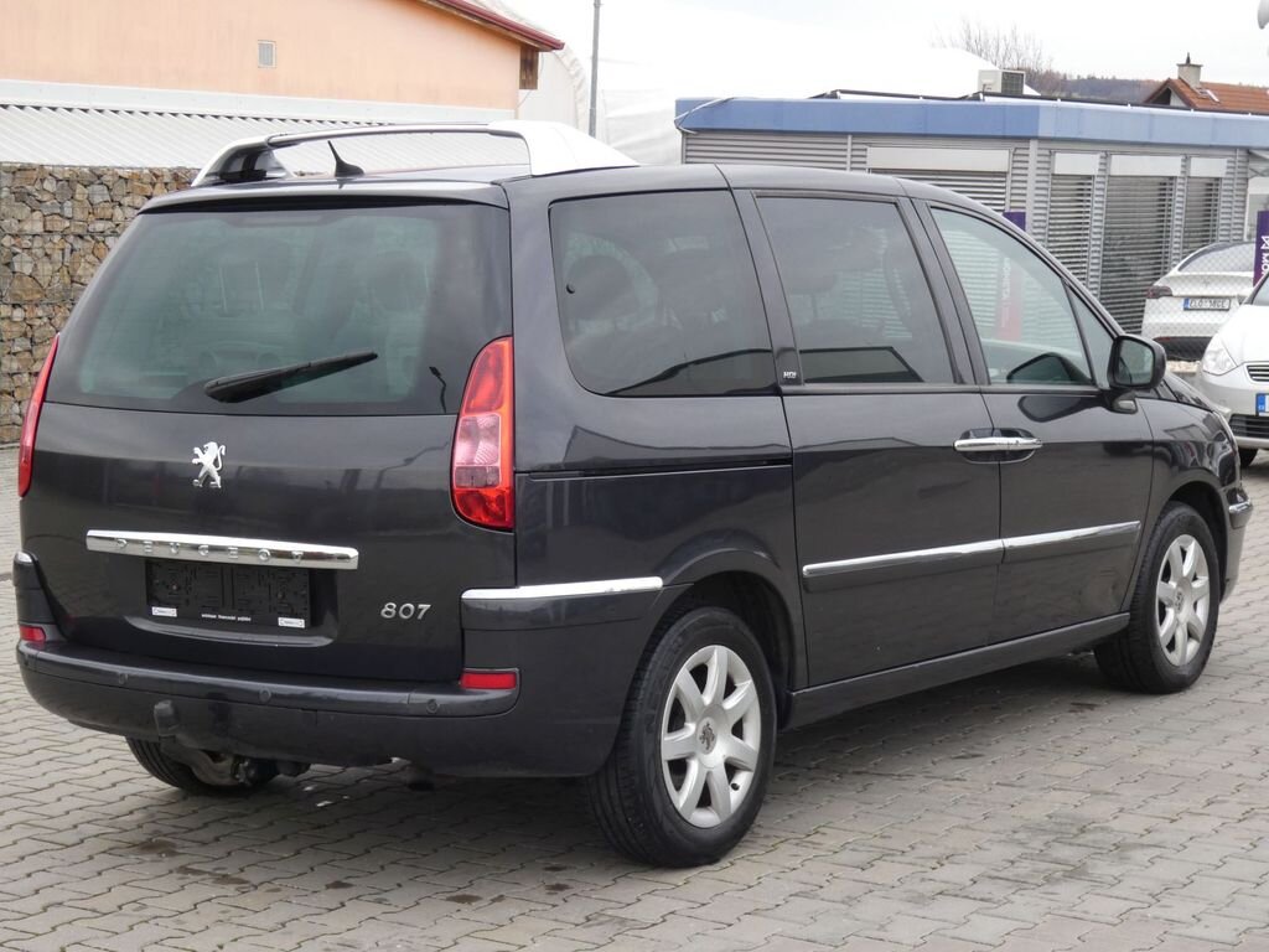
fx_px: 2420
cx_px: 634
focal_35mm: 66
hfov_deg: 29.4
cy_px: 476
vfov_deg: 22.3
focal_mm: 11.9
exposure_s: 1/80
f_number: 5.6
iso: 160
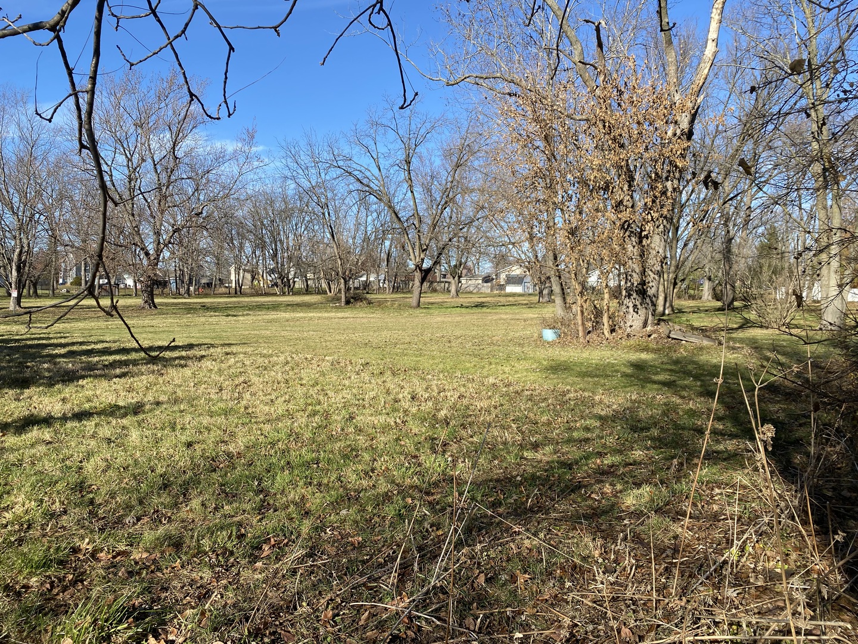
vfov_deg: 53.1
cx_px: 429
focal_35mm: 26
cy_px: 322
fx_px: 644
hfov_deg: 67.3
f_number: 1.8
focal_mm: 4.25
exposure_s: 1/1754
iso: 32
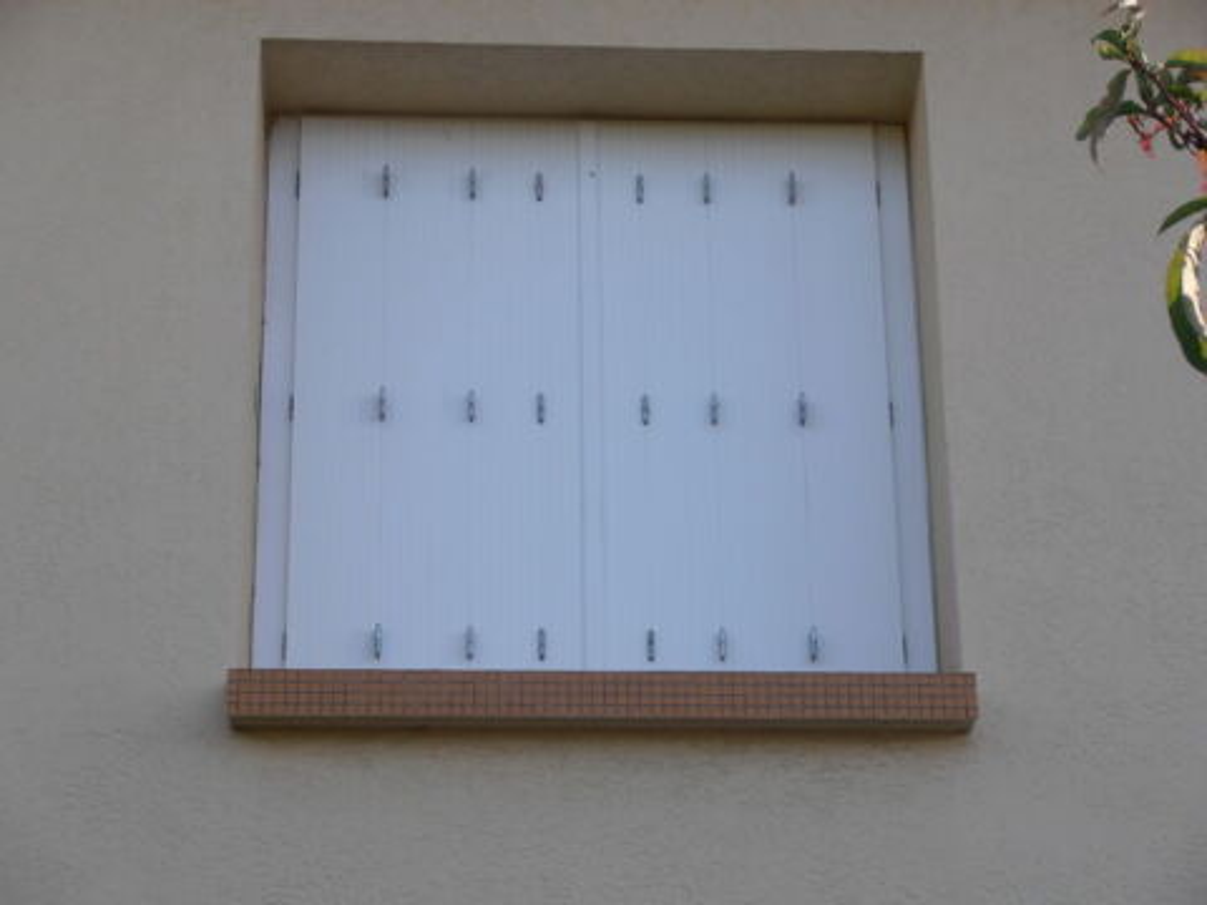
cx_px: 604
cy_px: 452
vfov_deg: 13.3
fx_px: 3870
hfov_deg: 17.7
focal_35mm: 111
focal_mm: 19.64
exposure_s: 1/160
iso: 80
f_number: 5.5
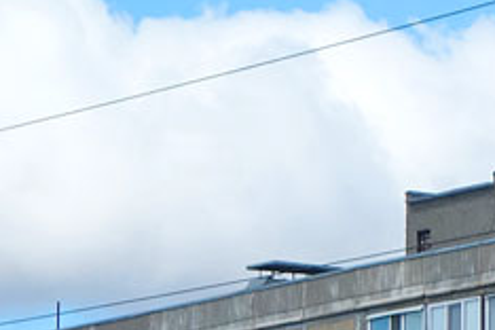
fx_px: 6916
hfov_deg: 4.0
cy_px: 806
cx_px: 1013
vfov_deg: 2.7
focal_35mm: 503
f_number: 6.3
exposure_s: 1/500
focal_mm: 36.28
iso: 125
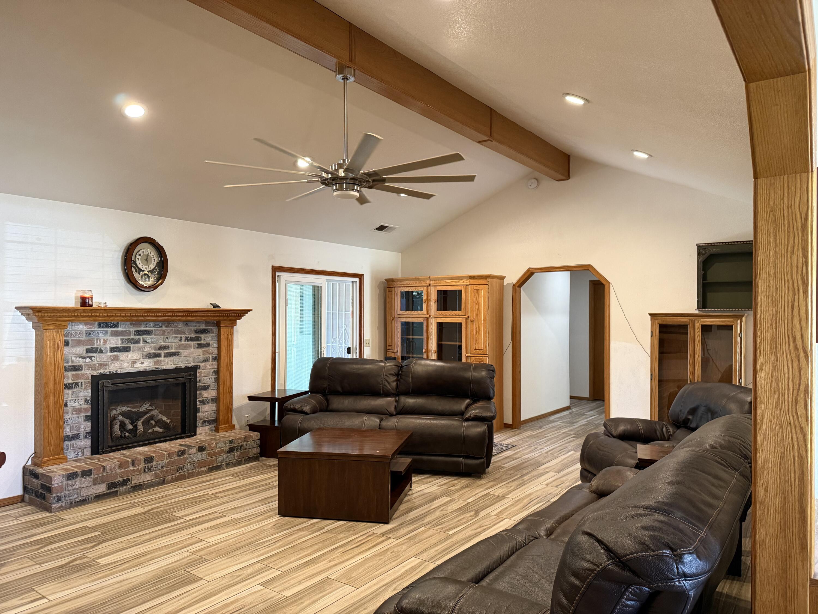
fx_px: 567
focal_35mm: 24
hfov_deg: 71.6
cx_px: 409
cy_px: 307
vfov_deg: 56.8
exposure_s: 1/60
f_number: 1.78
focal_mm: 6.76
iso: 320
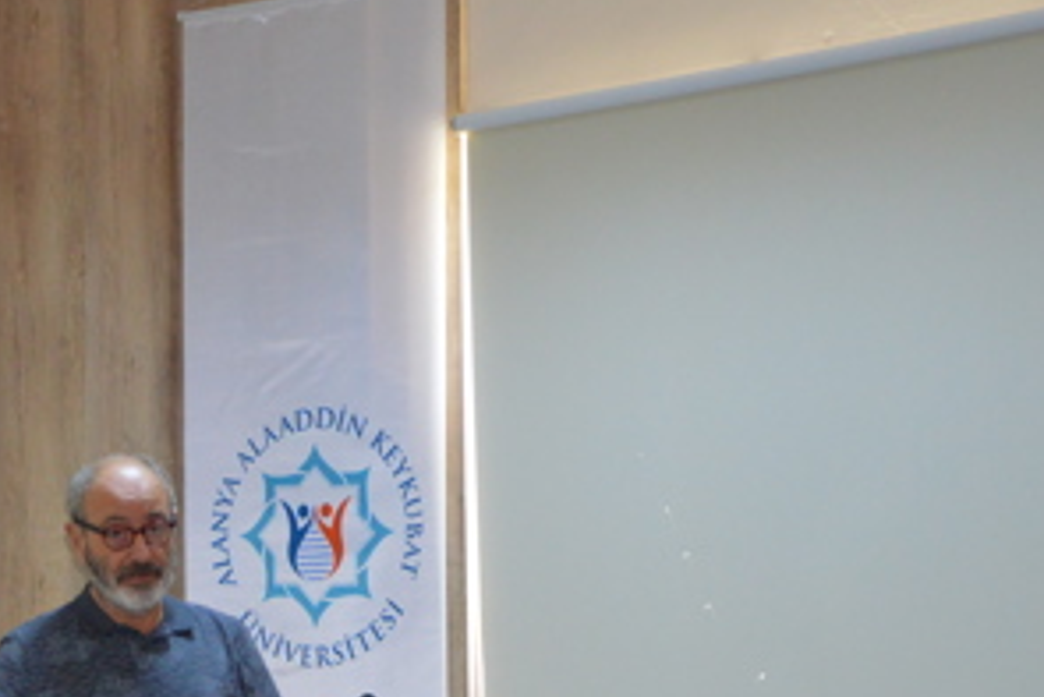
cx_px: -304
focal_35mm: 122
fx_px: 3540
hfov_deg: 15.9
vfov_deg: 11.1
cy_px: 801
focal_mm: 30
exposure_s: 1/60
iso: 1250
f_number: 4.2
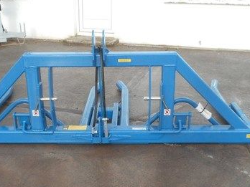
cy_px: 113
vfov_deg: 29.0
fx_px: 361
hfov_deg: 38.2
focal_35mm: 50
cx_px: 116
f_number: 4
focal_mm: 5.2
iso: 80
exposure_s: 1/250
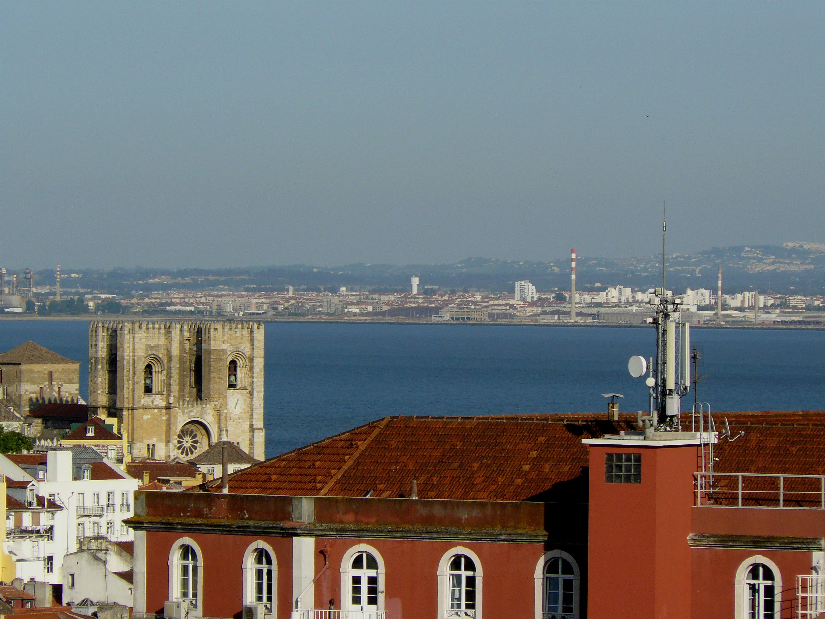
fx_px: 6840
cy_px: 310
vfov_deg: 5.2
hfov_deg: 6.9
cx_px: 412
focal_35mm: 287
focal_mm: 47.8
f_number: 6.3
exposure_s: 1/500
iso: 100
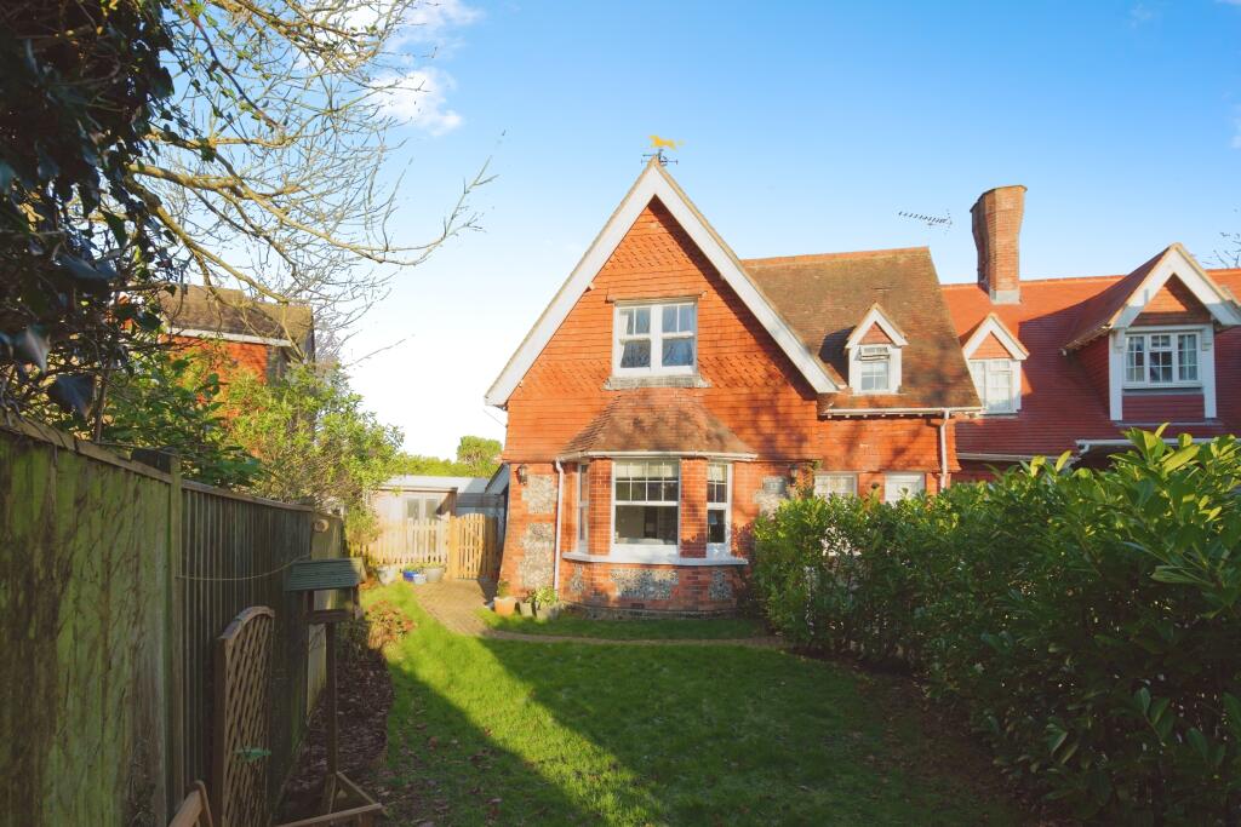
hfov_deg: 93.3
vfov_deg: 70.5
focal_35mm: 17
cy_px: 414
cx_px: 620
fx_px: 586
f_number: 8
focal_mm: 17
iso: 640
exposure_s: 1/640
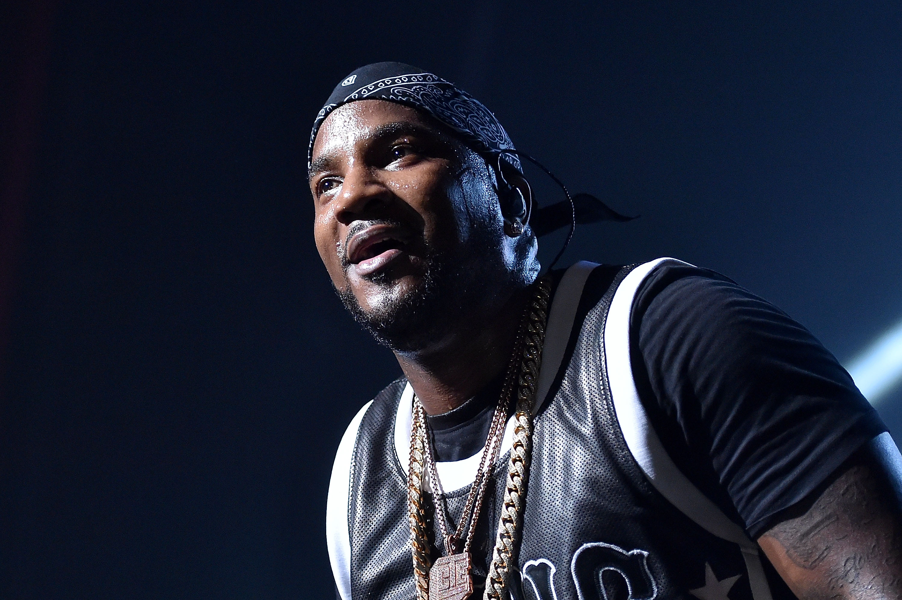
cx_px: 451
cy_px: 300
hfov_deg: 25.4
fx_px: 2003
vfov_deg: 17.0
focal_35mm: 80
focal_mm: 80
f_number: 2.8
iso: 4000
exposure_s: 1/320
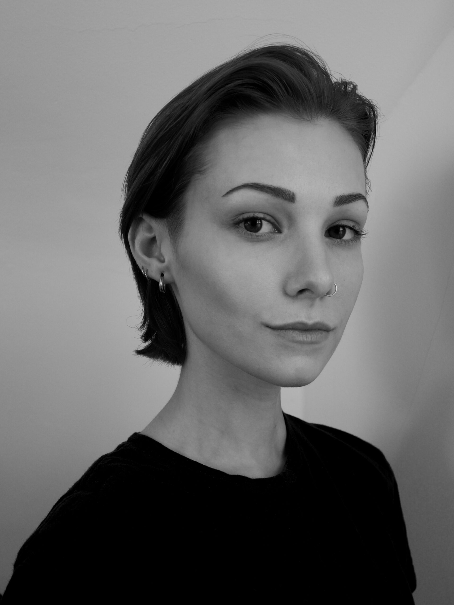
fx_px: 560
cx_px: 227
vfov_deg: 56.8
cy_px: 302
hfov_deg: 44.1
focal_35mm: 32
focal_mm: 16
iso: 200
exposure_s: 1/60
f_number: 3.9
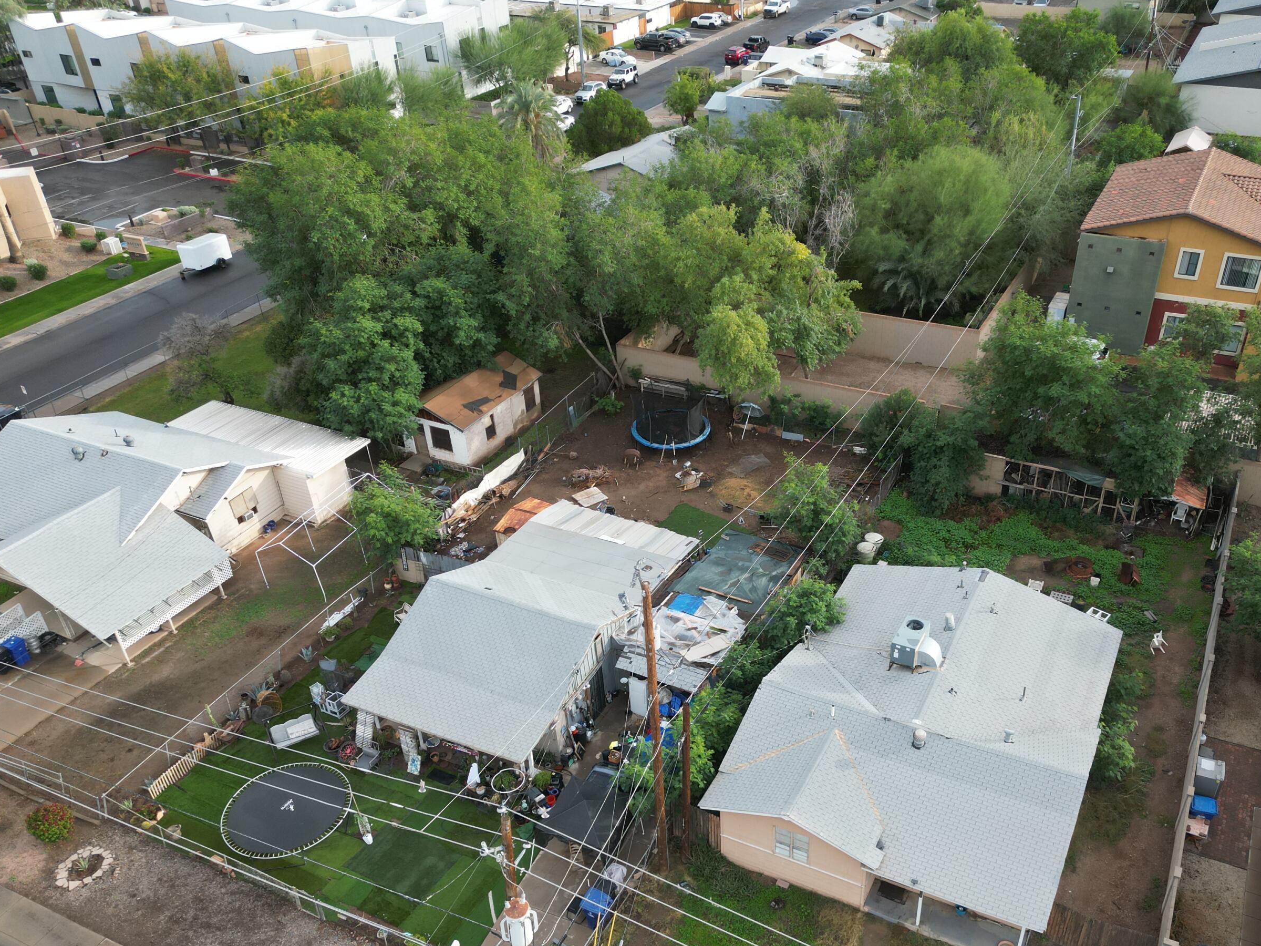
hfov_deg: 59.6
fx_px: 1093
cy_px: 579
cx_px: 731
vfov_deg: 46.5
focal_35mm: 30
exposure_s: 1/400
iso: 130
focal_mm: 6.72
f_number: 1.7
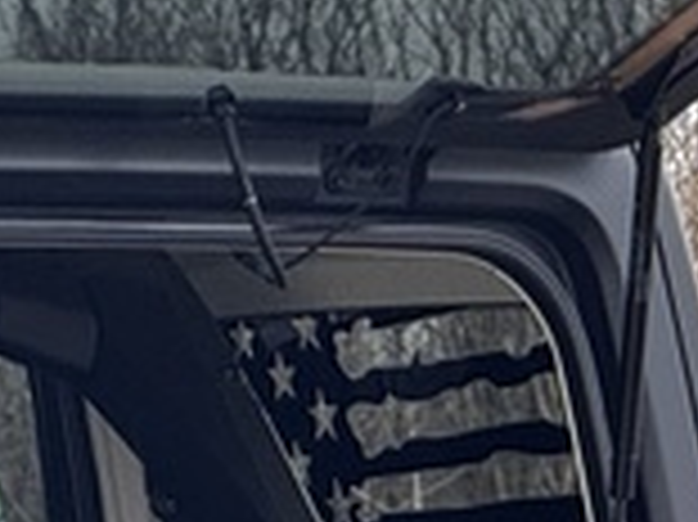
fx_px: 12512
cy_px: 1089
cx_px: -36
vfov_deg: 2.4
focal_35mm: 621
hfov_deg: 3.2
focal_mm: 15.66
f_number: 2.8
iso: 200
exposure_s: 1/99
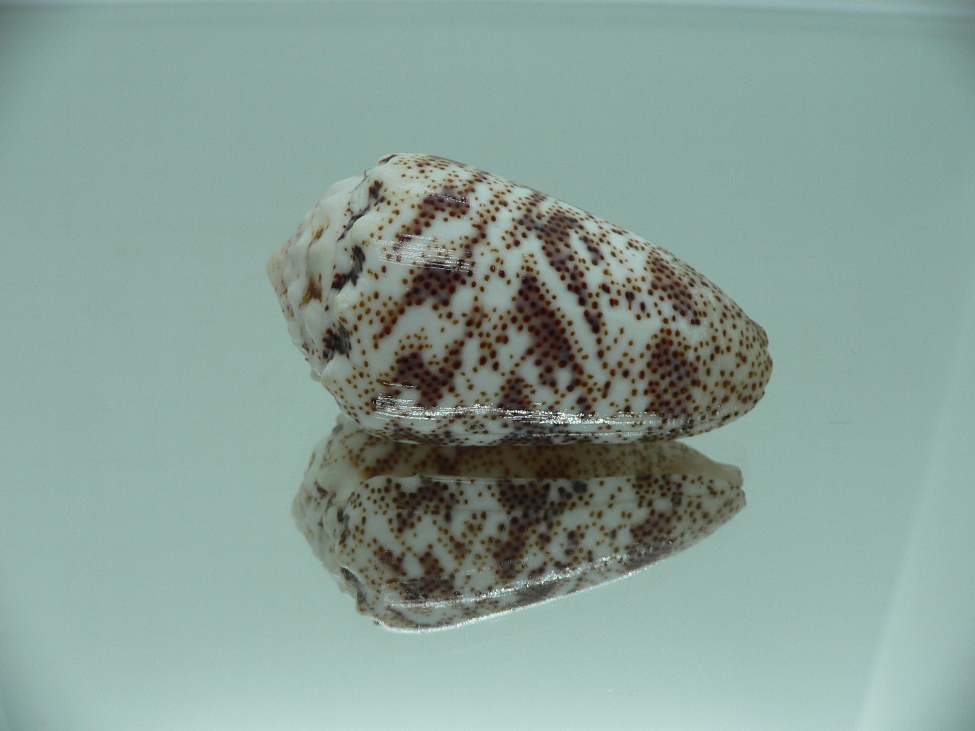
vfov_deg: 40.7
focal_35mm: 35
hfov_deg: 52.6
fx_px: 986
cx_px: 488
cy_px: 366
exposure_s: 1/60
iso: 80
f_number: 2.8
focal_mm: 4.6
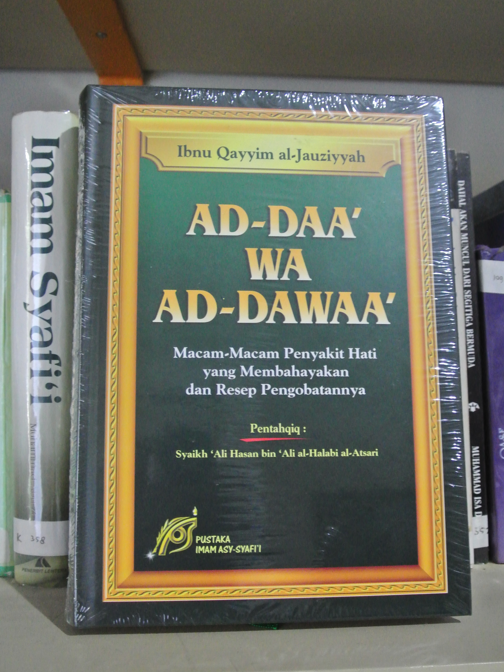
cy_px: 350
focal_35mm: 35
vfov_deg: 52.6
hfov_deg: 40.7
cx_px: 251
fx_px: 679
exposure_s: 1/15
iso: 1800
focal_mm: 12.2
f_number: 3.8
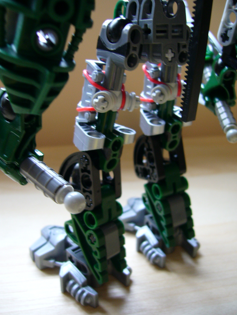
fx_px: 320
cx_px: 118
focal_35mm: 35
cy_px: 158
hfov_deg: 40.7
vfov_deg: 52.6
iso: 100
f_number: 2.8
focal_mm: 5.8
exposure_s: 1/15
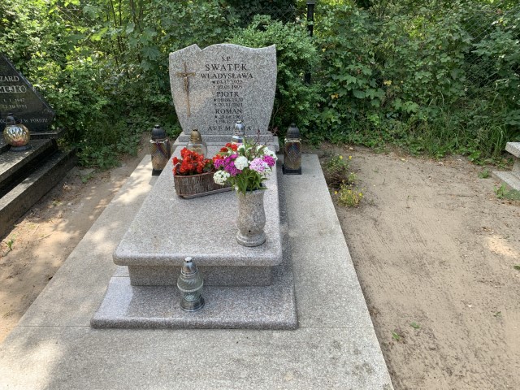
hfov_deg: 67.3
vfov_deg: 53.1
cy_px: 195
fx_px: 391
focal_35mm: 26
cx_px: 260
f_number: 1.8
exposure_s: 1/428
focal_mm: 4.25
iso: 25
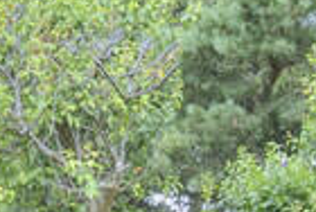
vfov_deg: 10.6
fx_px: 1107
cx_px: 273
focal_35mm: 126
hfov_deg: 16.1
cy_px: 306
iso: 110
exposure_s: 1/125
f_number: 5.6
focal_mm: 11.5
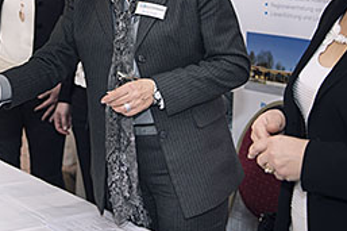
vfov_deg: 16.8
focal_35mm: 79
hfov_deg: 25.0
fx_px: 761
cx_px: 43
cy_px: -7
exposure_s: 1/160
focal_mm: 35
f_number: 3.2
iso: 1600
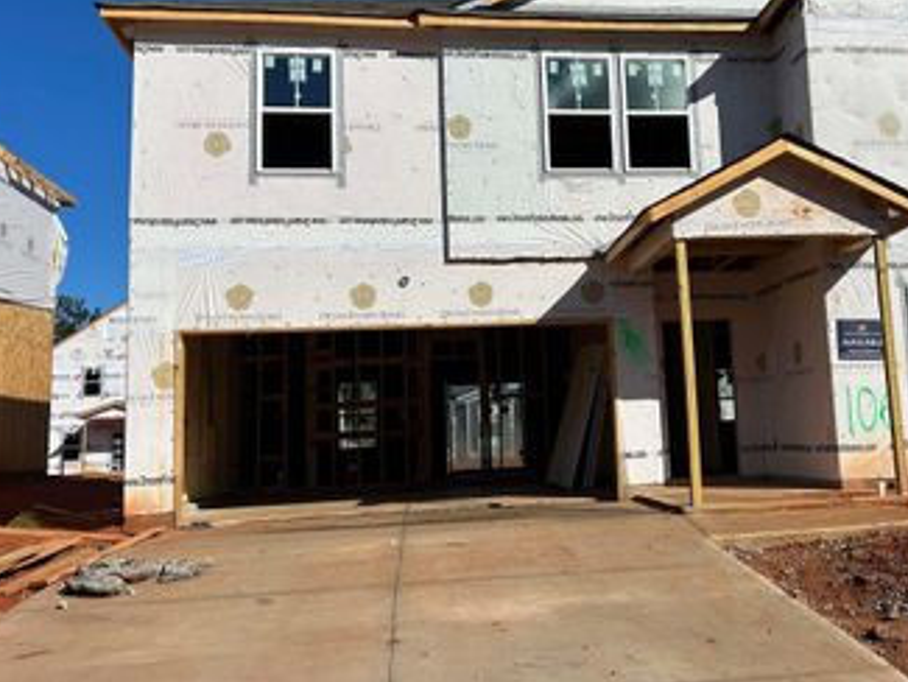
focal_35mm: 40
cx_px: 609
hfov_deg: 46.0
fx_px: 1050
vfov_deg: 35.9
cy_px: 273
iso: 50
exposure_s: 1/11364
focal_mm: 5.7
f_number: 1.5
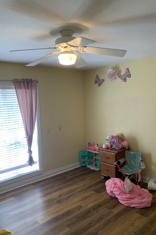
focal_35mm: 28
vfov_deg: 65.5
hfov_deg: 46.2
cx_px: 66
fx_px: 182
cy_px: 115
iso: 80
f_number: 1.8
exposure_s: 1/120
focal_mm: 4.25
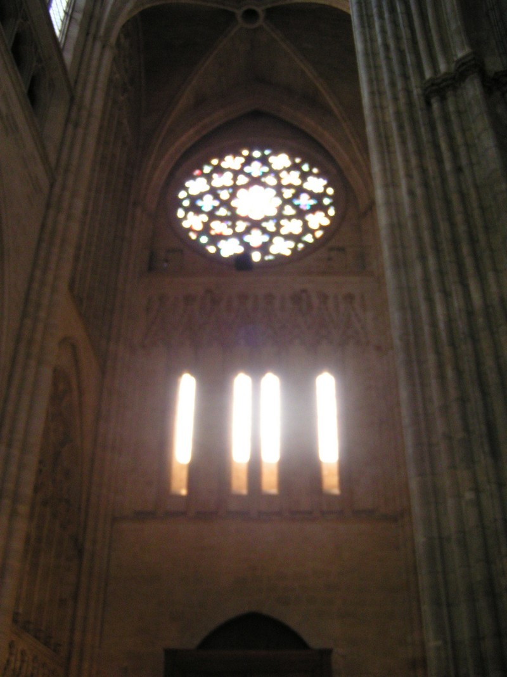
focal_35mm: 38
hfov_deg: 37.7
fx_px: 742
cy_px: 338
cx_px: 254
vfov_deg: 49.0
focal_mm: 5.8
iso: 200
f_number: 2.8
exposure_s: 1/20
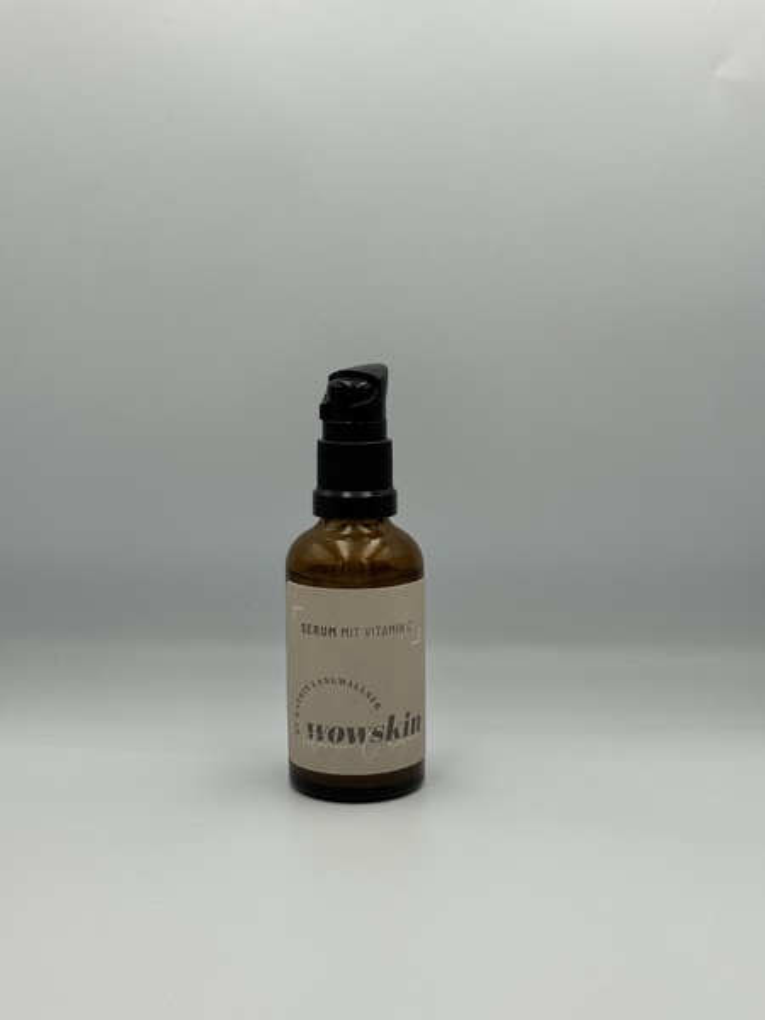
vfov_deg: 39.7
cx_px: 382
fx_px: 1414
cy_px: 510
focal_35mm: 48
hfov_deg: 30.3
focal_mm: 6.76
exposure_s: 1/1215
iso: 64
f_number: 1.78
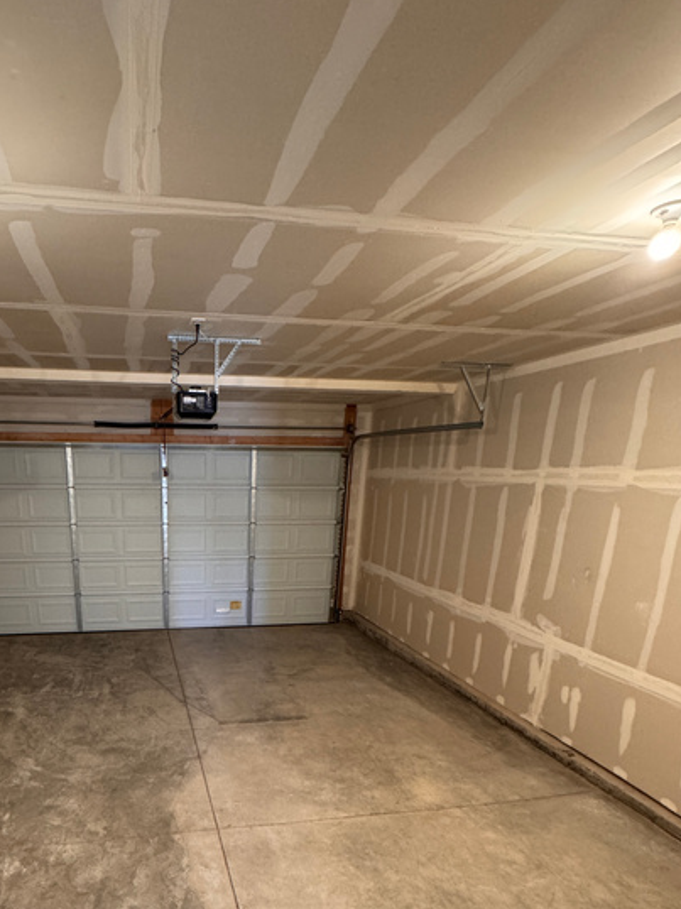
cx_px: 211
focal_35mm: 20
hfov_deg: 63.7
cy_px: 625
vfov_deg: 78.4
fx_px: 525
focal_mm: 2.22
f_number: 2.2
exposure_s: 1/60
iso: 640
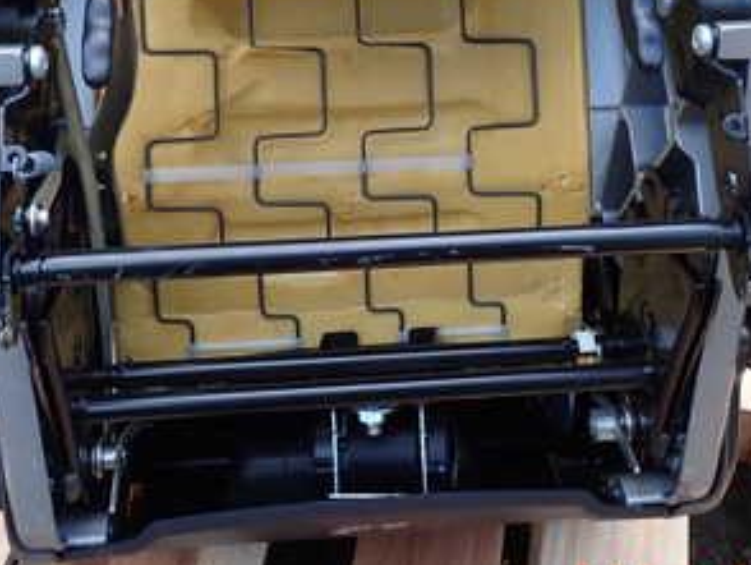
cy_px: 51
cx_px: 388
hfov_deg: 37.5
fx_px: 1107
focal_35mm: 51
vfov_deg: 27.5
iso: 100
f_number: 2.8
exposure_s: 1/125
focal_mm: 4.5
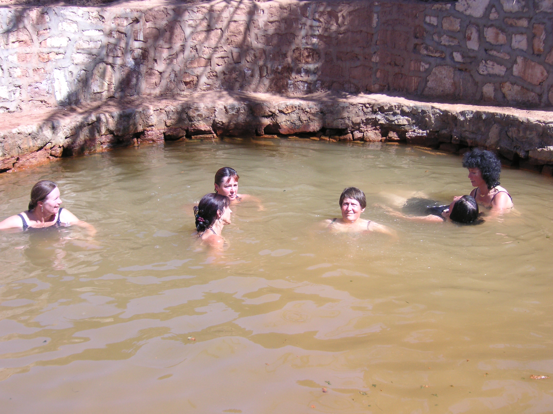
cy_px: 207
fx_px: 751
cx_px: 276
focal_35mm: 47
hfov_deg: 40.4
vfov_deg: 30.9
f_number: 3.3
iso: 50
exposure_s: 1/350
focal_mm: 7.8
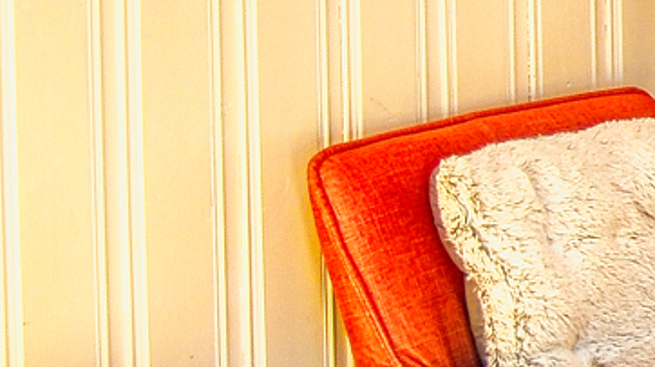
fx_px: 3089
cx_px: 2055
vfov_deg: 6.7
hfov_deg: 9.3
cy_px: -209
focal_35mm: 178
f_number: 7.1
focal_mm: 24
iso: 250
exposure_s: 1/200
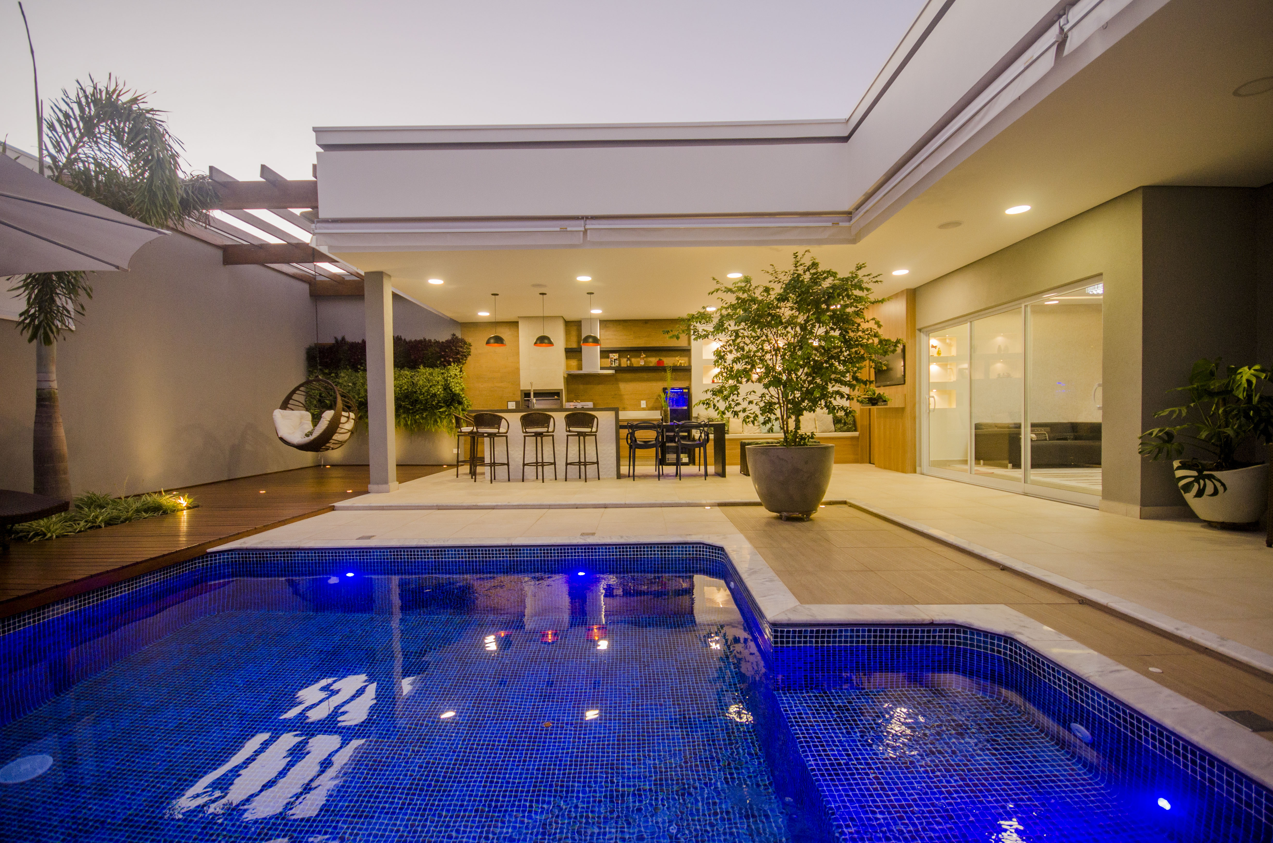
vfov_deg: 77.1
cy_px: 422
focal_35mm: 15
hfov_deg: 100.5
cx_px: 636
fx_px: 529
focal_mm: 10
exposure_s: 1/30
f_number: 5
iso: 320
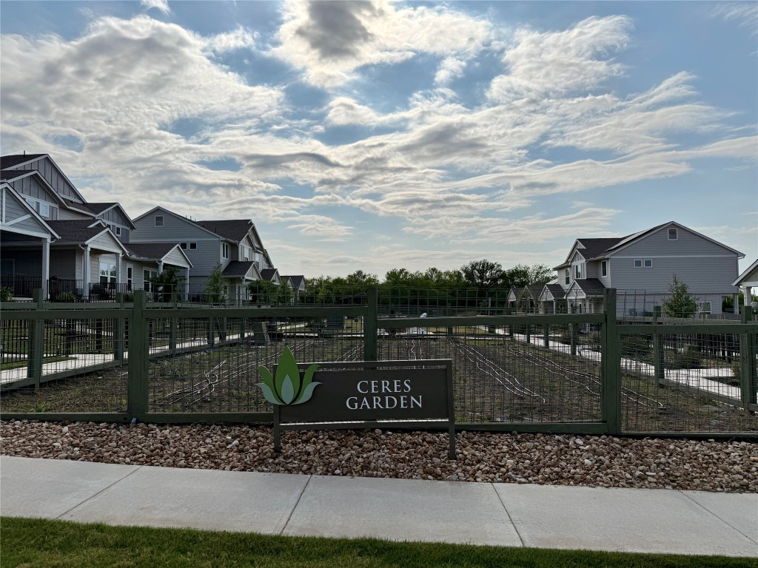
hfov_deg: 71.6
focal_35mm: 24
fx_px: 526
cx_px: 379
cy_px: 284
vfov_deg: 56.8
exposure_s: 1/17544
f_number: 1.78
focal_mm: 6.76
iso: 64
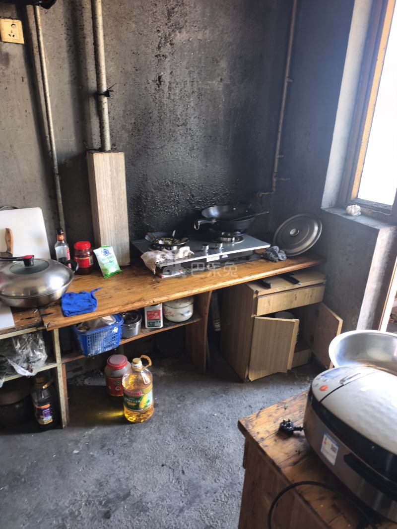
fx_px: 367
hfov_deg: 56.8
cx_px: 198
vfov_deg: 71.6
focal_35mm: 24
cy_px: 264
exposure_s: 1/100
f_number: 1.4
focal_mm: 6.98
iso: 640
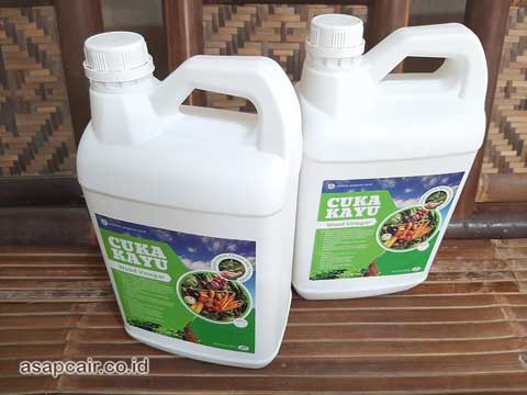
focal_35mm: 27
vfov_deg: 51.4
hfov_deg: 65.3
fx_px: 411
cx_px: 264
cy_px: 198
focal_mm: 3.93
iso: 500
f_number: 1.7
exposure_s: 1/20
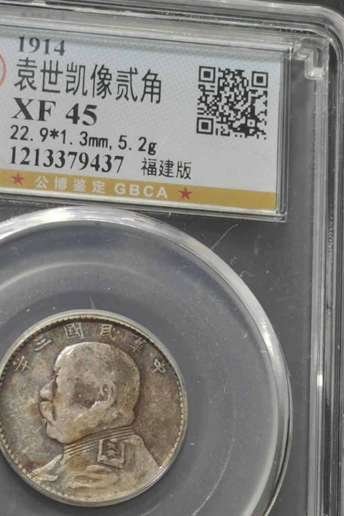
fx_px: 1706
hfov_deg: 11.5
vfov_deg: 17.2
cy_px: 274
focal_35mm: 119
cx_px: 85
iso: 64
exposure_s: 1/100
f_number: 1.8
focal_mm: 5.58
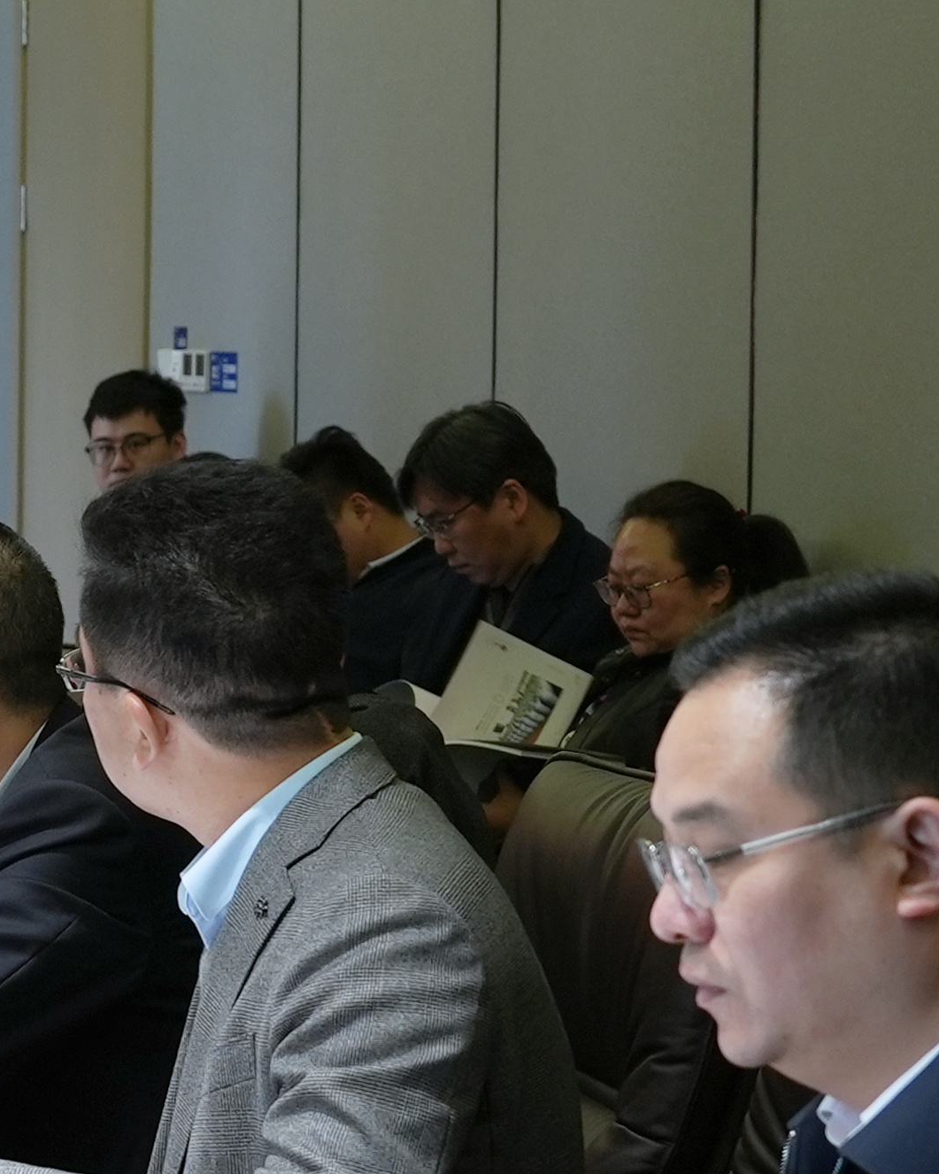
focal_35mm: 119
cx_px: -1326
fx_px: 4133
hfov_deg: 10.9
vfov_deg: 16.1
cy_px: 750
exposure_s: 1/25
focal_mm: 24
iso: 250
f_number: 3.2
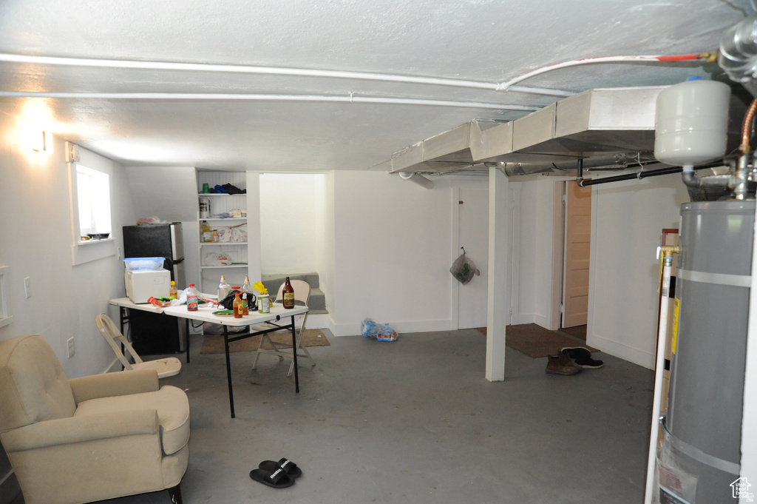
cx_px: 378
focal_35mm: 24
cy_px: 252
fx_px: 504
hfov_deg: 73.8
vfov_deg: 53.1
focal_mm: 24
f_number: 5.6
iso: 4000
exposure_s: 1/160
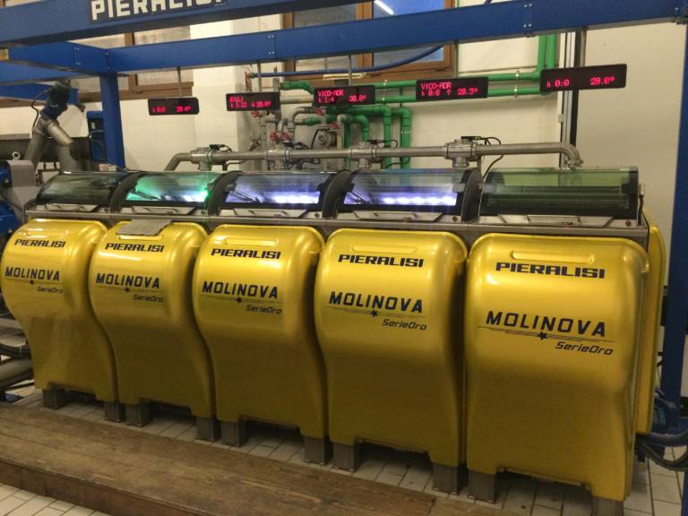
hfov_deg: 61.7
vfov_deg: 48.2
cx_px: 344
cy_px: 258
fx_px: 576
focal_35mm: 29
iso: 320
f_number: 2.2
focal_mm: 4.15
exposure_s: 1/33
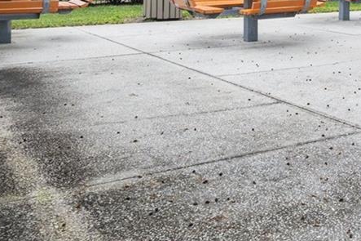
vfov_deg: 20.1
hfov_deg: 27.5
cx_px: 424
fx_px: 652
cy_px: -15
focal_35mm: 65
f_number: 8
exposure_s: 1/30
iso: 320
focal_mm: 18
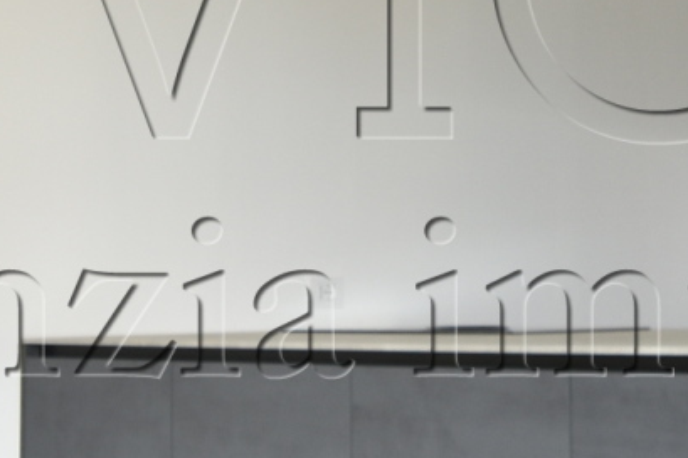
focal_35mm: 94
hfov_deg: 21.1
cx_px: 649
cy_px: 95
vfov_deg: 14.4
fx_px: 1795
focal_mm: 10
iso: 140
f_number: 5.6
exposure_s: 1/10
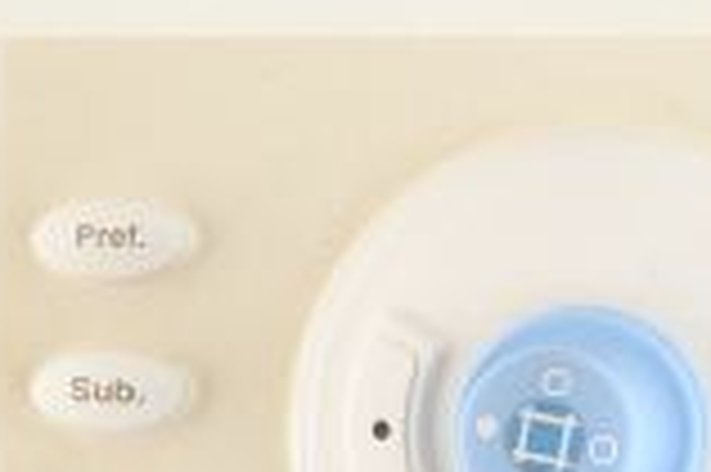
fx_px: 3749
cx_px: 1251
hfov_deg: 10.3
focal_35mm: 190
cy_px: 447
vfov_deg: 7.2
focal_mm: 50
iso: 1600
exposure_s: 1/125
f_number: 13
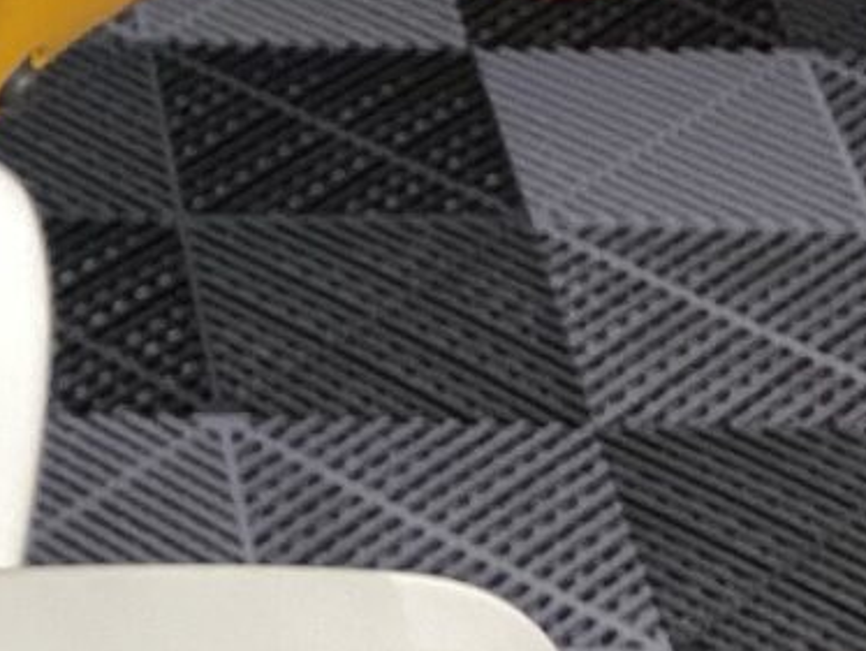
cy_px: 375
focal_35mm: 159
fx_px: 3980
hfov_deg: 11.8
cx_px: -507
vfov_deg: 9.3
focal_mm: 3.3
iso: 125
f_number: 2.4
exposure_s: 1/50
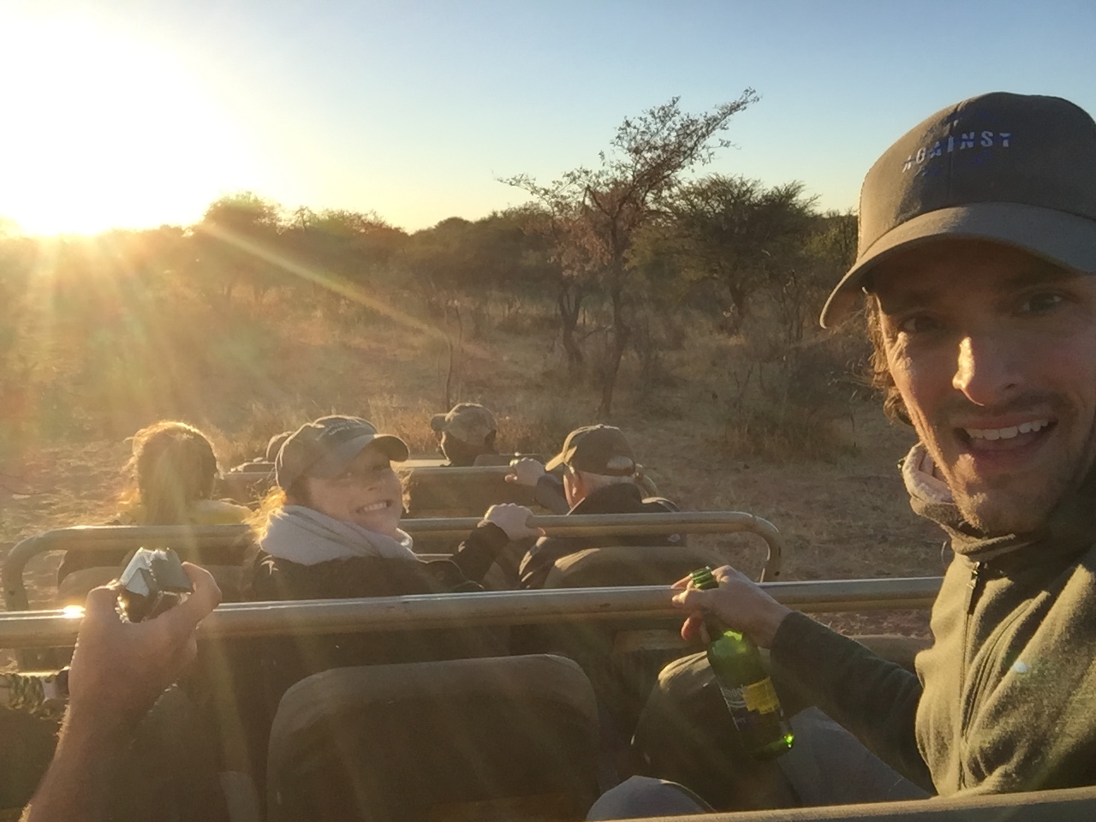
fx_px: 982
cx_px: 548
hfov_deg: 58.4
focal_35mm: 31
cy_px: 411
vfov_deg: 45.4
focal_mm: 2.65
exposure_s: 1/477
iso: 32
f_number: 2.2
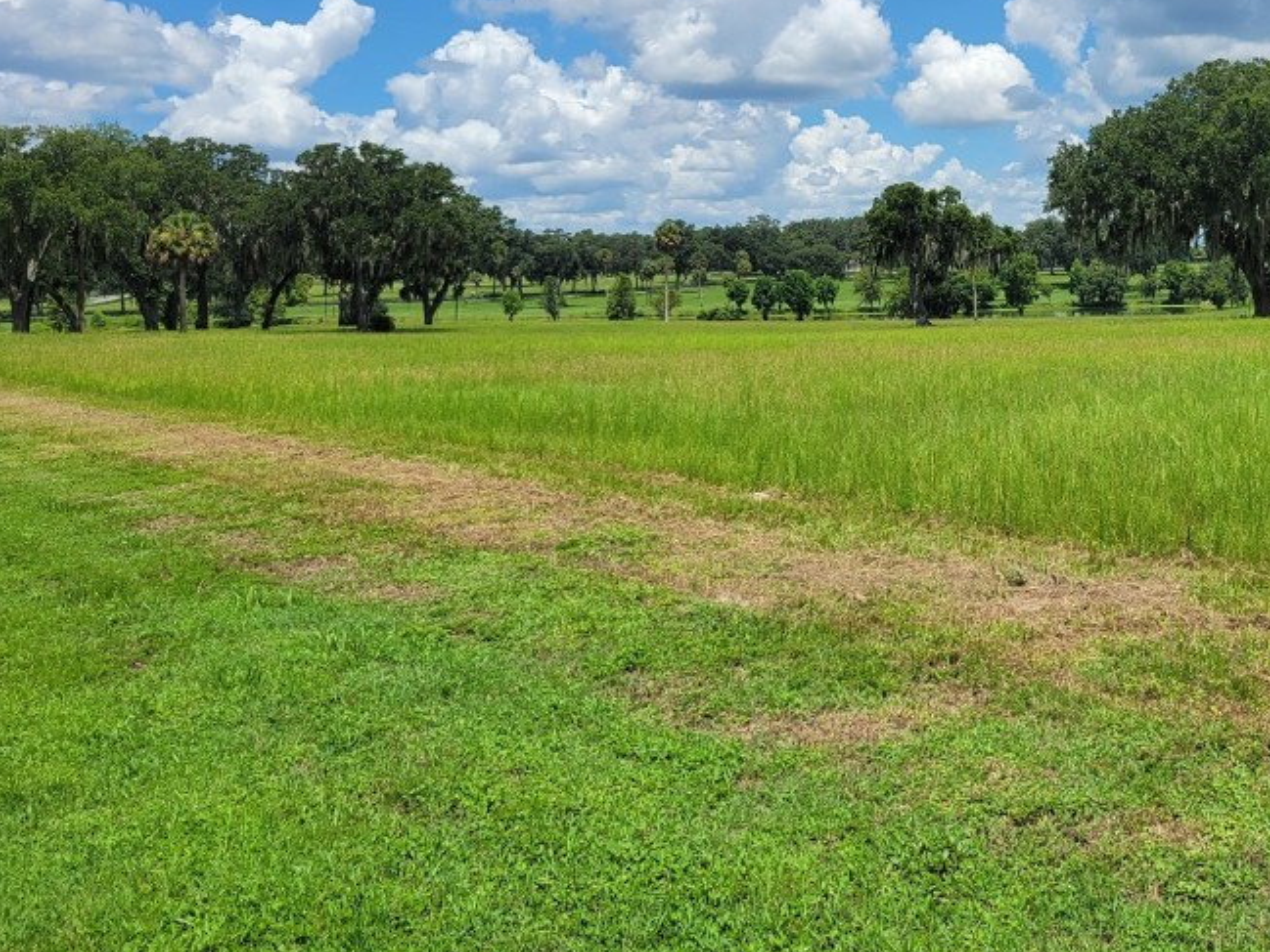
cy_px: 205
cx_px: 906
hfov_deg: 44.7
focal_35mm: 41
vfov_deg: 34.2
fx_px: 1504
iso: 40
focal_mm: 5.4
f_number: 1.8
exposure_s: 1/4176
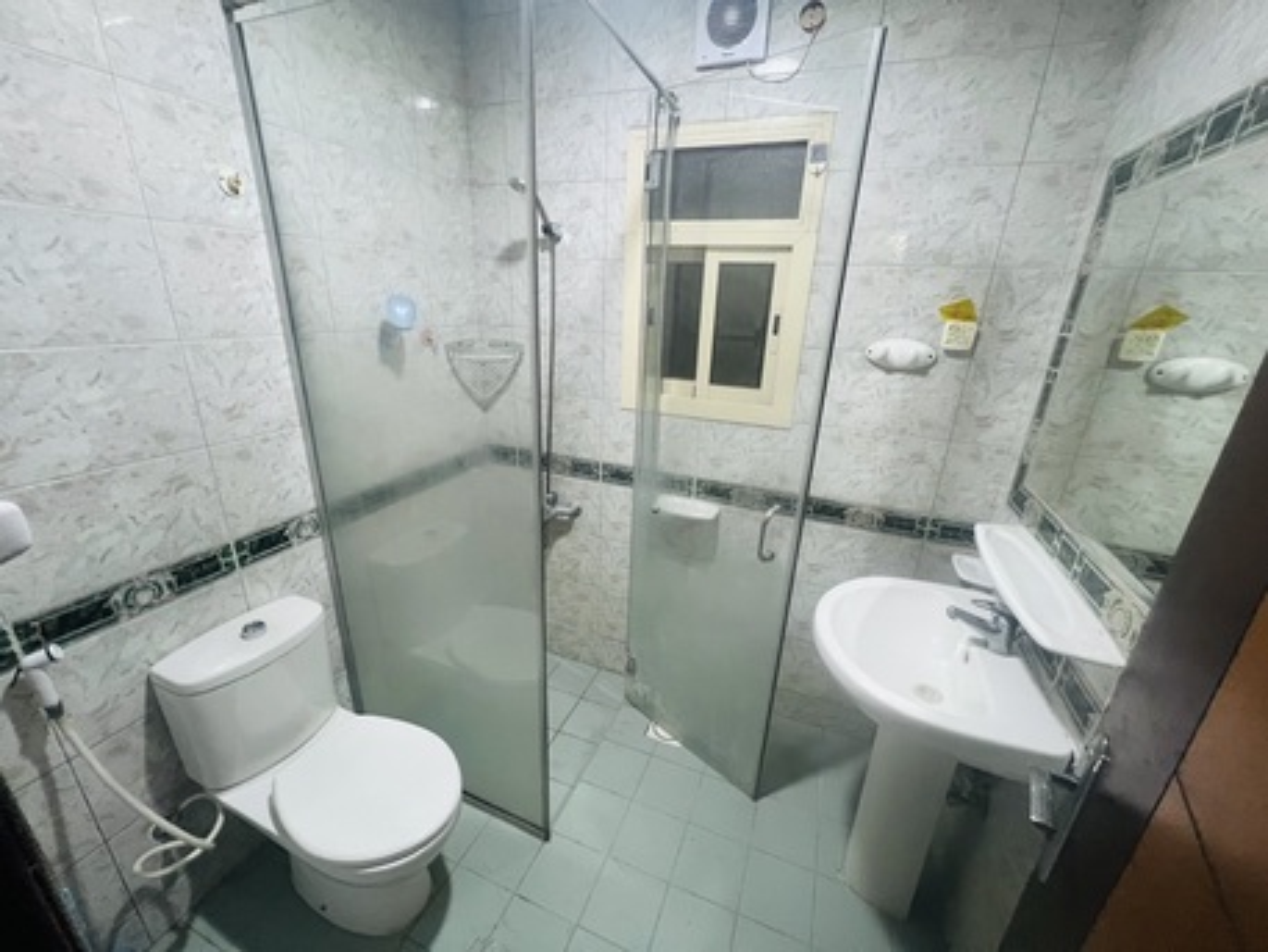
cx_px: 634
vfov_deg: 89.9
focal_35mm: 13
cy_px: 476
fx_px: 476
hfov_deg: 106.2
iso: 500
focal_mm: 1.57
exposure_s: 1/50
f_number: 1.8
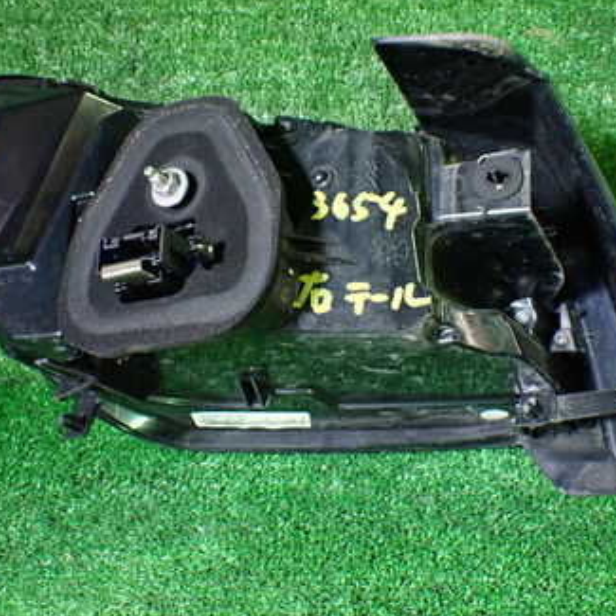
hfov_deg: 34.7
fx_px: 987
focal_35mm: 49
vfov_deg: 34.6
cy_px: 254
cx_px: 334
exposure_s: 1/40
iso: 800
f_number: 2.3
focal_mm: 5.4
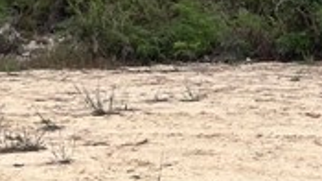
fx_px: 1416
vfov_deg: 7.3
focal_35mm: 166
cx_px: 379
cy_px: 72
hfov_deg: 12.7
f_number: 1.5
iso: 50
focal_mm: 5.7
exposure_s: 1/4630
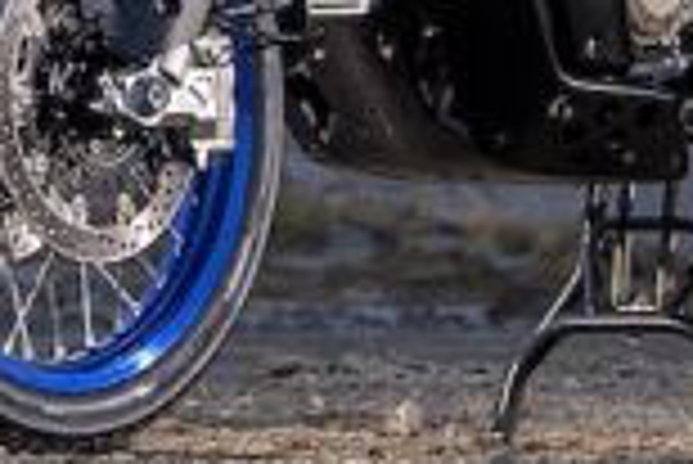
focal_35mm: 266
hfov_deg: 7.7
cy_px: -876
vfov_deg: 4.9
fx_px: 5125
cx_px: 36
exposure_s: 1/320
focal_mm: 40
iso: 125
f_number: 4
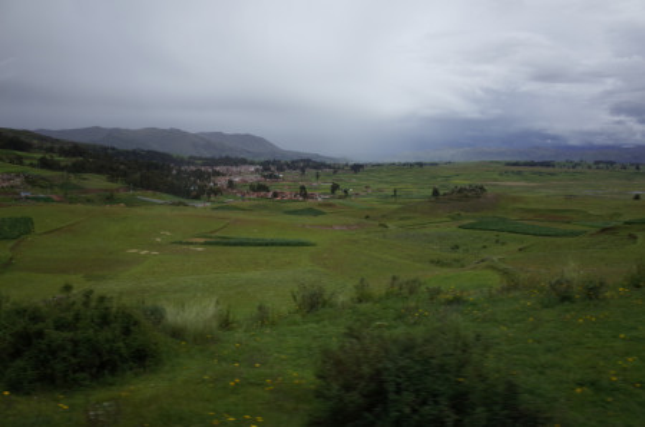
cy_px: 214
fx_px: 501
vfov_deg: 46.2
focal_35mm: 28
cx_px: 322
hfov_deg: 65.6
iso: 100
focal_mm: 18.3
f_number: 5.6
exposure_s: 1/400
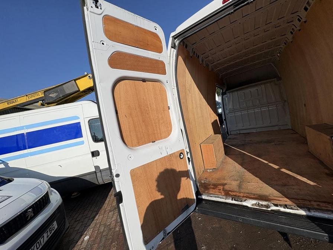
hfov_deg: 102.1
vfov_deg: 85.7
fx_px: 135
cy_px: 125
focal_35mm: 14
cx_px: 166
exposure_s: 1/2874
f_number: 2.2
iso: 50
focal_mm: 2.22
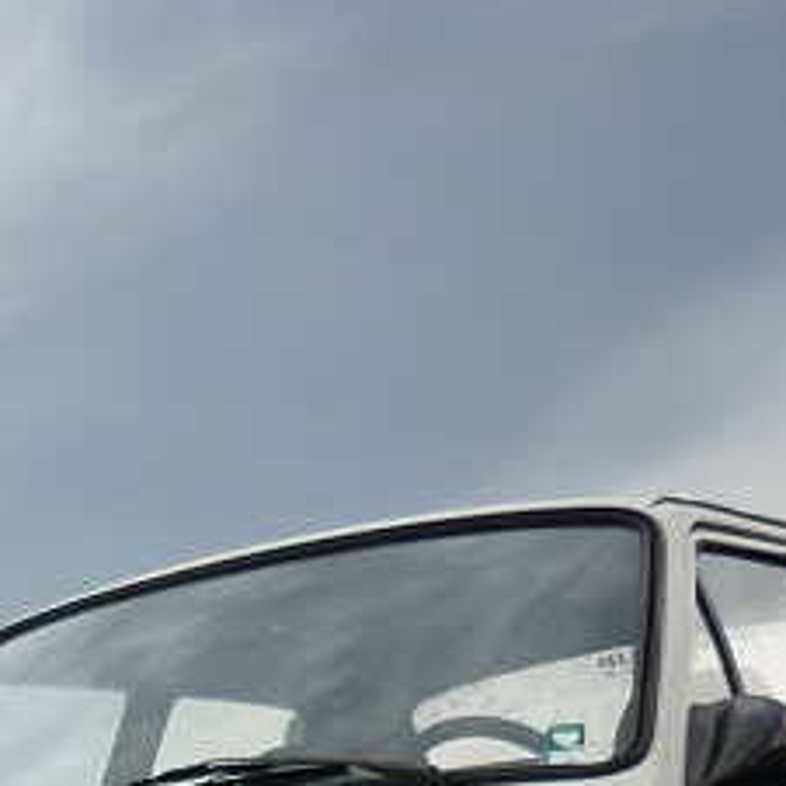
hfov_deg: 12.8
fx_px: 3314
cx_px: -403
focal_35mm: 129
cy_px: 1290
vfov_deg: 12.6
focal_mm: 5.5
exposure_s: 1/400
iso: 80
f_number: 2.8
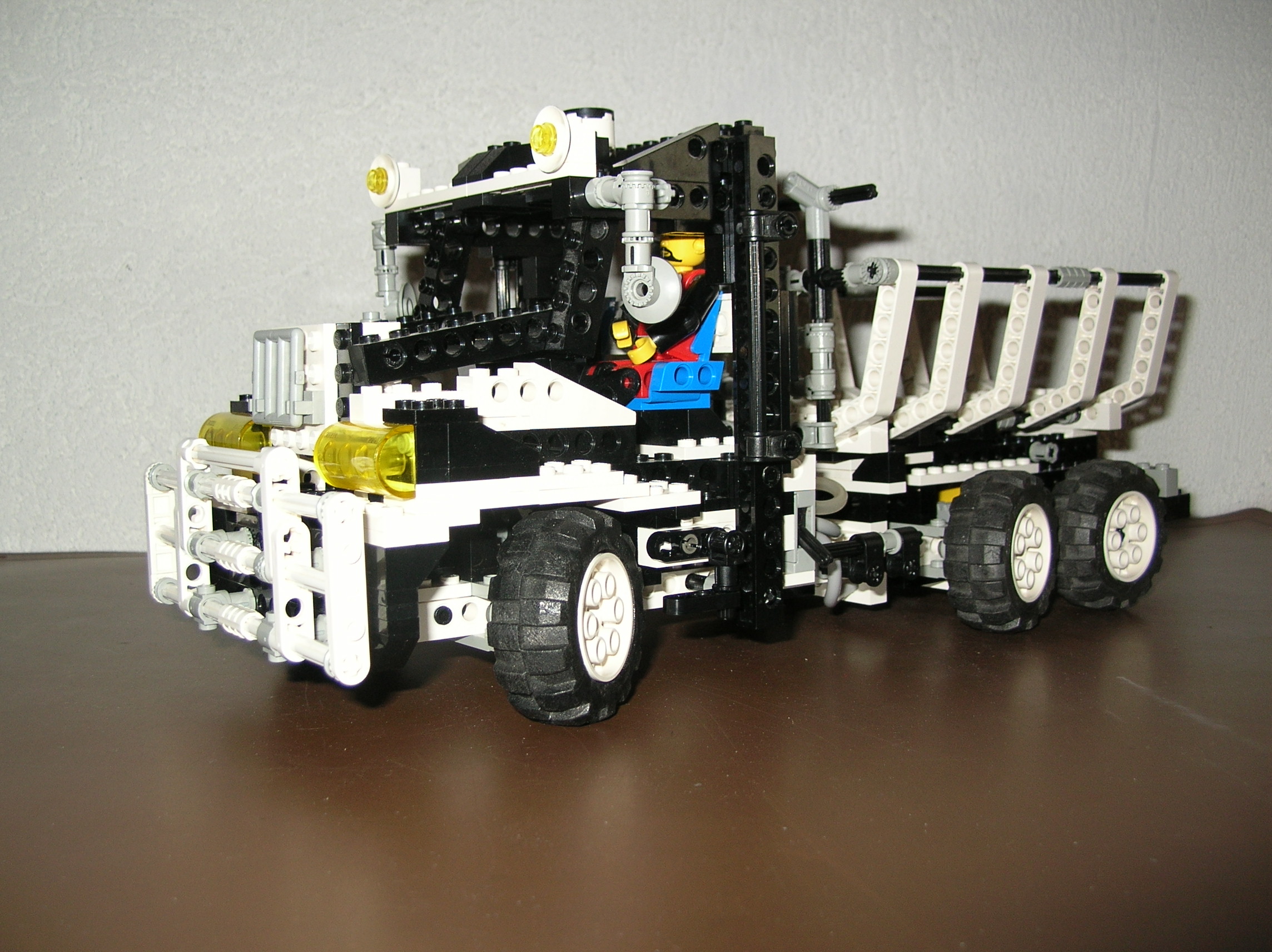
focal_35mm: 36
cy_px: 476
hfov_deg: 51.4
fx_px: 1322
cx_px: 636
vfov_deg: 39.6
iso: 50
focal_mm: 6
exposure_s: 1/60.1
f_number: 2.7
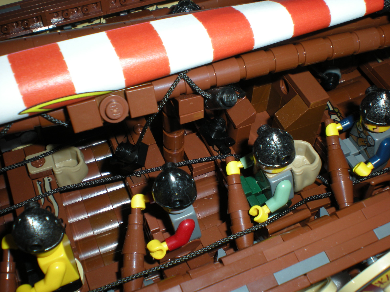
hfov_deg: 42.9
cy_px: 146
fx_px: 496
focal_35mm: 44
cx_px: 195
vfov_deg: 32.9
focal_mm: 7.4
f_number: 4.9
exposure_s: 1/60
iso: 64
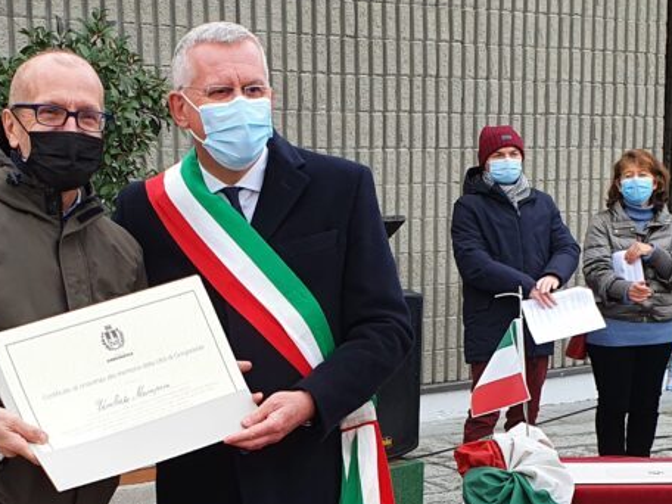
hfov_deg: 26.6
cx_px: 240
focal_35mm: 73
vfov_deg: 19.9
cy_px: 432
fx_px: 1417
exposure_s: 1/215
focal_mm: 4.32
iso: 50
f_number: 2.4
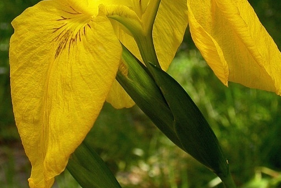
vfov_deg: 10.8
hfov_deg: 16.1
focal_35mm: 127
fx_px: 992
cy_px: 60
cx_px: 136
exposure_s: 1/94.4
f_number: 5.6
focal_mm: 16.2
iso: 100
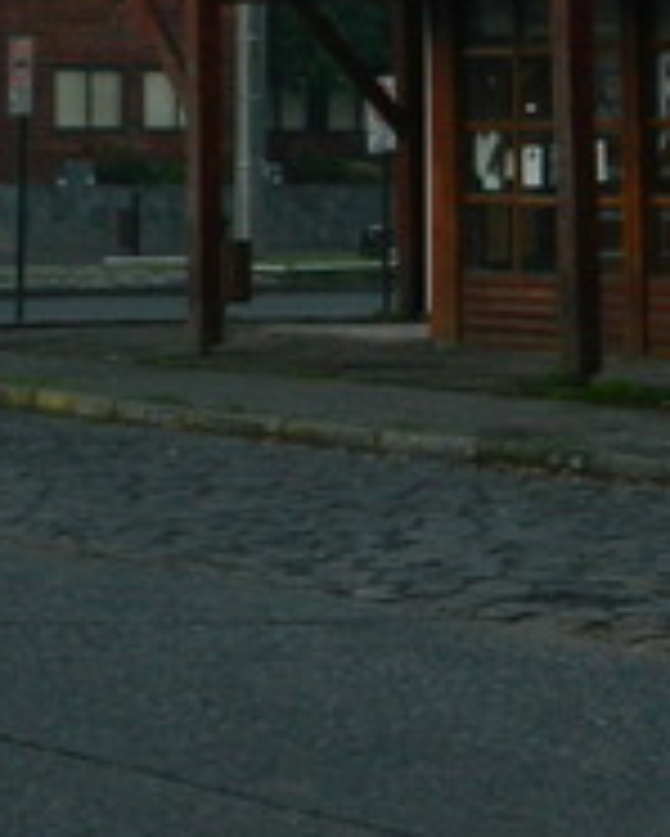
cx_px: 153
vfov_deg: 11.0
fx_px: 4260
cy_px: -158
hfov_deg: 9.0
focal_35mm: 172
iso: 125
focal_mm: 7.3
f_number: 3.5
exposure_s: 1/30
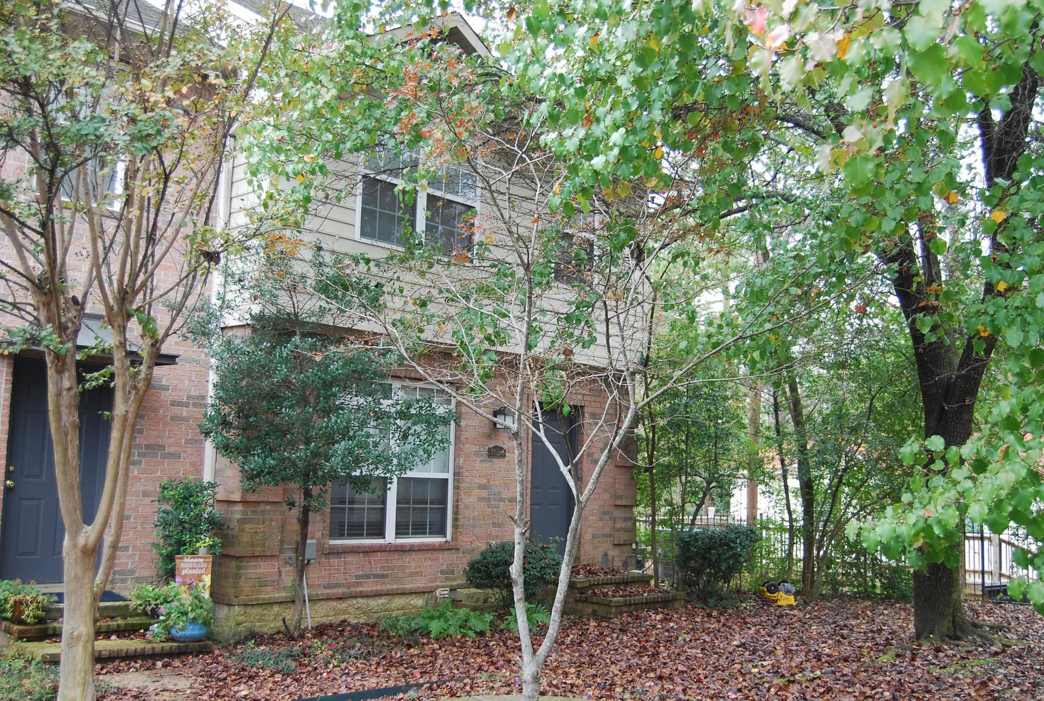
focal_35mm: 36
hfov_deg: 53.0
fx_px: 1046
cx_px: 522
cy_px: 350
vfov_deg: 37.0
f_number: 4.5
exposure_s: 1/80
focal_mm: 24
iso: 200
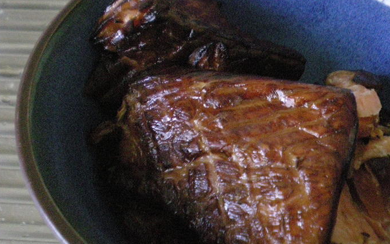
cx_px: 249
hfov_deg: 37.9
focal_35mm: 53
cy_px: 125
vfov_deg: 24.4
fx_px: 563
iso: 1000
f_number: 3.1
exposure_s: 1/54.4
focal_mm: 6.3
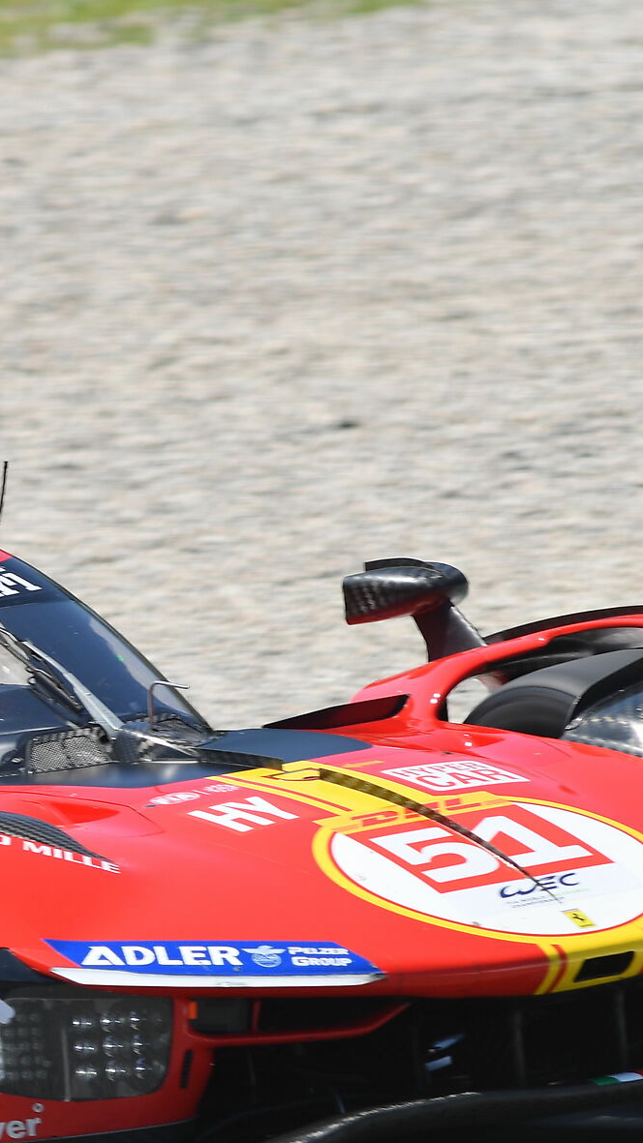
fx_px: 29048
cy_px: 692
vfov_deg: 2.3
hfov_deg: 1.3
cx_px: -71
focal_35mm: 958
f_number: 5
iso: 100
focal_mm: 300
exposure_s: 1/1000
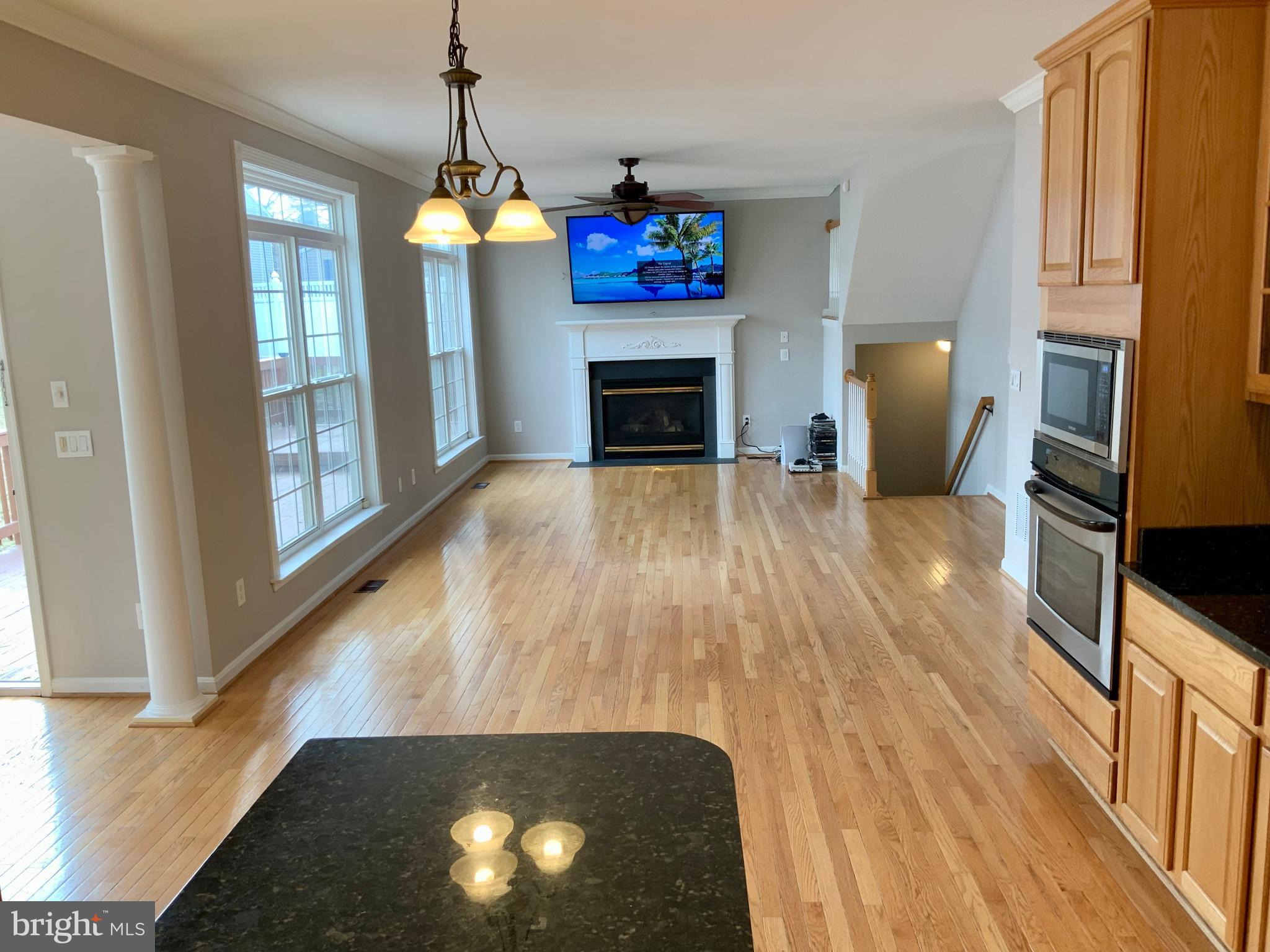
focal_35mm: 29
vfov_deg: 48.2
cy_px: 476
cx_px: 635
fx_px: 1064
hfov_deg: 61.7
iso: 50
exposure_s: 1/120
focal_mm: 3
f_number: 1.8
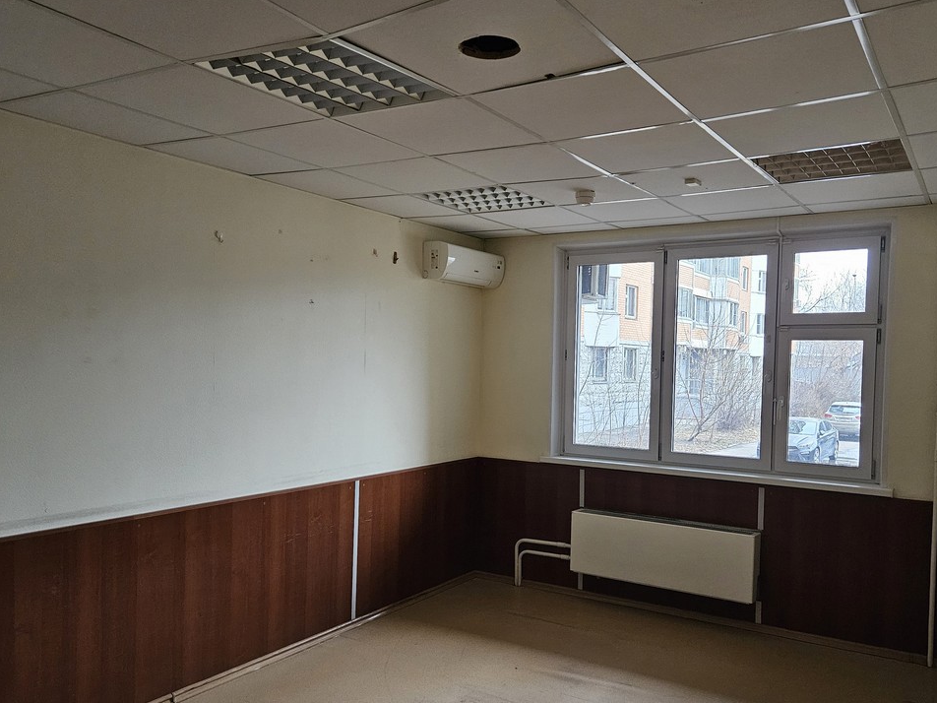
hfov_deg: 61.5
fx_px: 785
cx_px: 525
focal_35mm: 29
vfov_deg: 48.1
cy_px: 390
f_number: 1.8
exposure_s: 1/100
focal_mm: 5.4
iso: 800
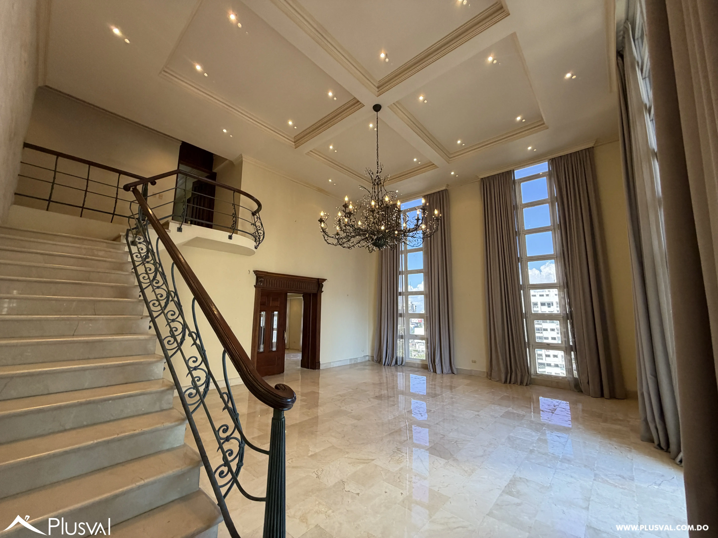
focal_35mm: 14
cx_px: 359
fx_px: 290
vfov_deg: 85.7
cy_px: 269
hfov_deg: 102.1
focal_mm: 2.22
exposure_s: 1/120
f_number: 2.2
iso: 200
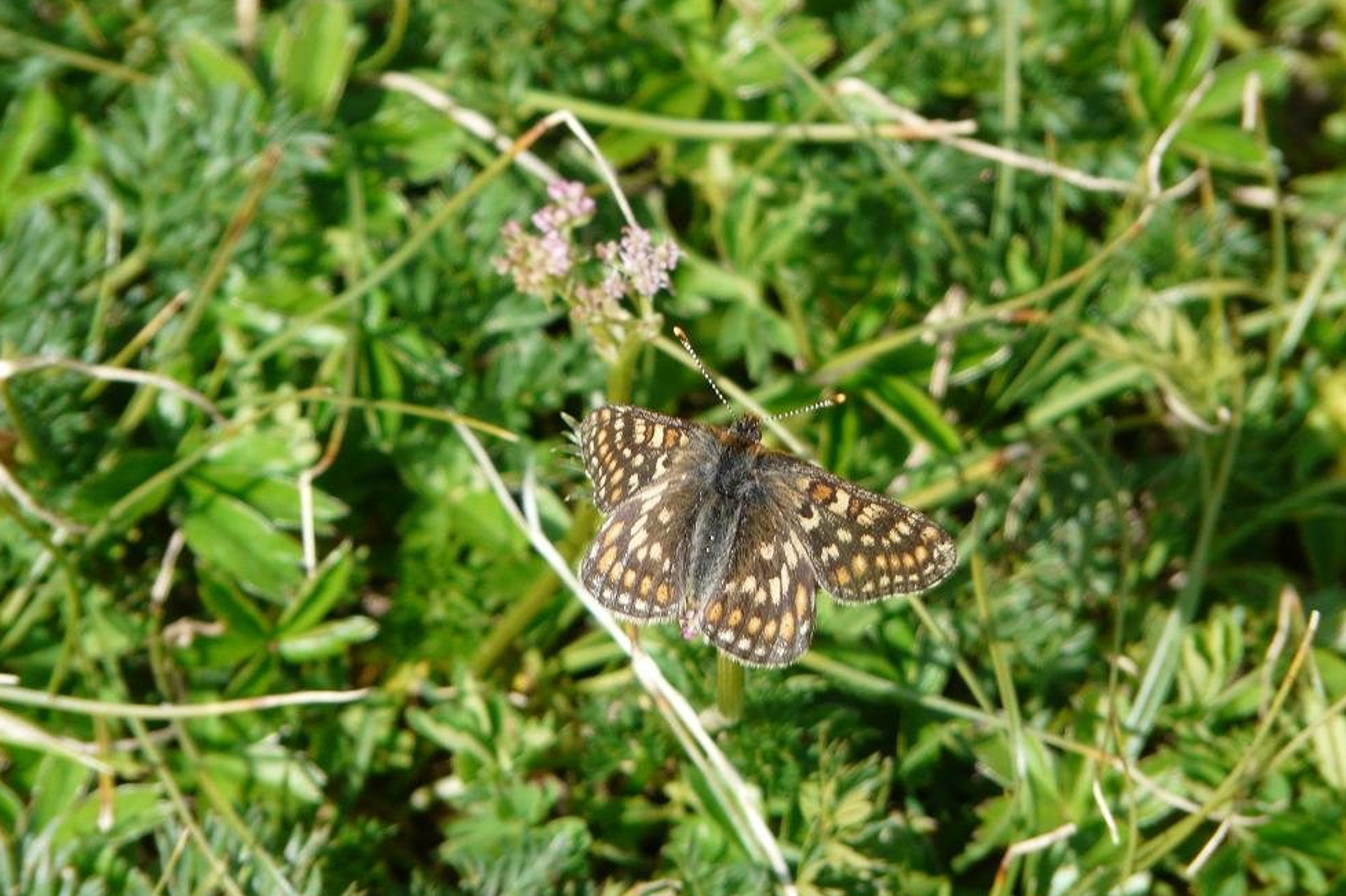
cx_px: 672
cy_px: 493
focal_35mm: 526
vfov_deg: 2.6
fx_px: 19662
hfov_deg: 3.9
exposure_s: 1/500
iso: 125
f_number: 5.6
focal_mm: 82.8
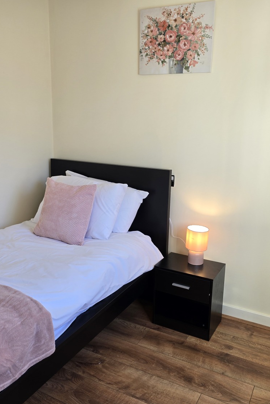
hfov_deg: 41.1
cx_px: 135
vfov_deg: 58.7
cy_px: 202
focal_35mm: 32
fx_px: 360
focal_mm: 6.3
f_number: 1.7
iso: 40
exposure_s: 1/100
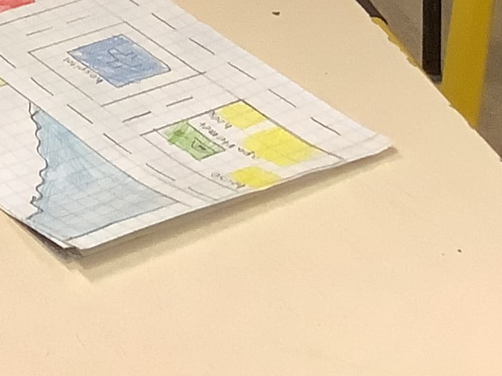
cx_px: -495
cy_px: -403
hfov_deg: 12.5
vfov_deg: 9.8
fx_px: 2030
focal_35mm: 140
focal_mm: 3.3
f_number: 2.4
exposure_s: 1/60
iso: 250
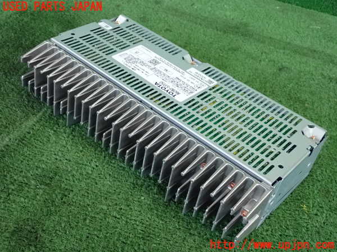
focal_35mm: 47
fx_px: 458
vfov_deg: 30.9
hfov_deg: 40.4
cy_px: 126
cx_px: 168
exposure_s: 1/125
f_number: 3.1
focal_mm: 8.4
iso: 1600
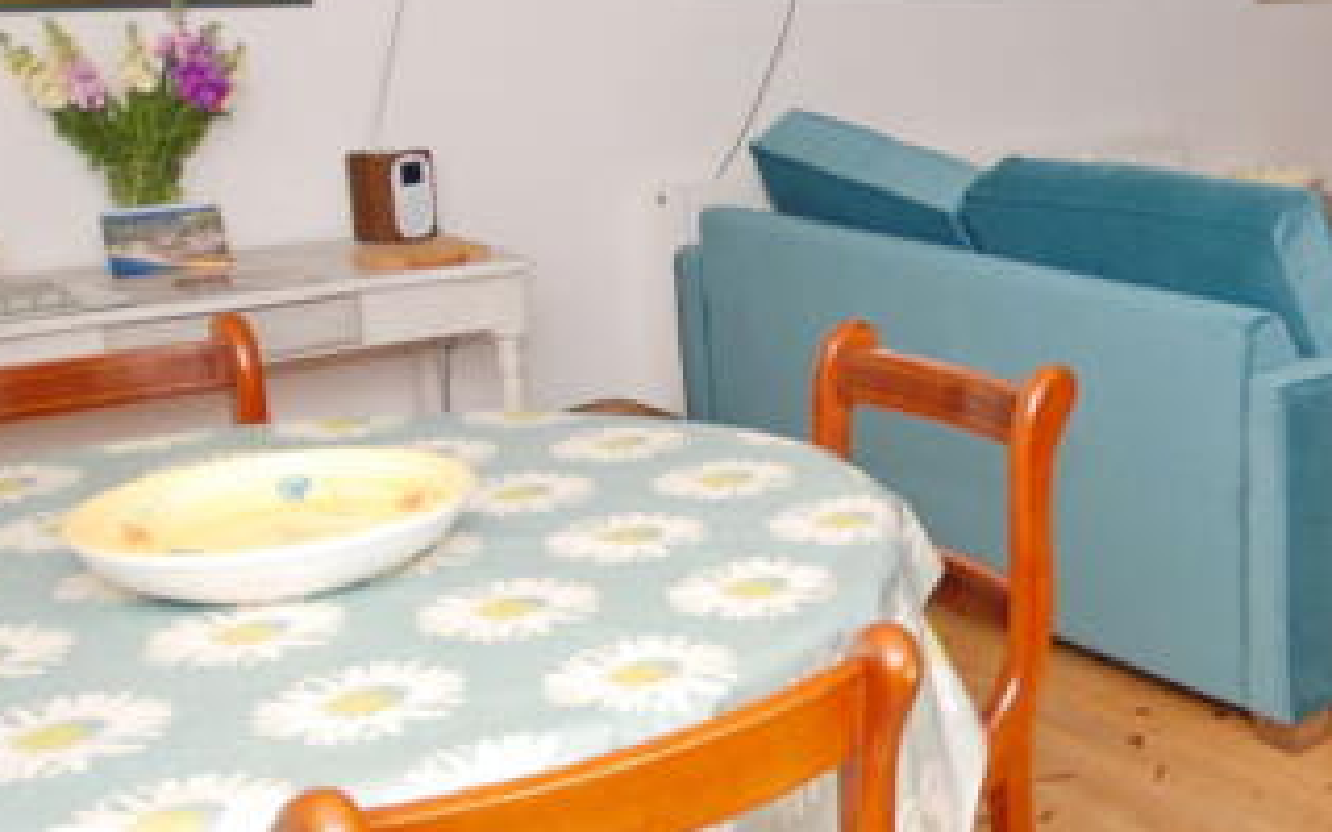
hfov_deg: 37.2
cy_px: 306
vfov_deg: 26.2
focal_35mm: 49
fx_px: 1779
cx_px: 1303
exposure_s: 1/60
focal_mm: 10
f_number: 4
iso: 160
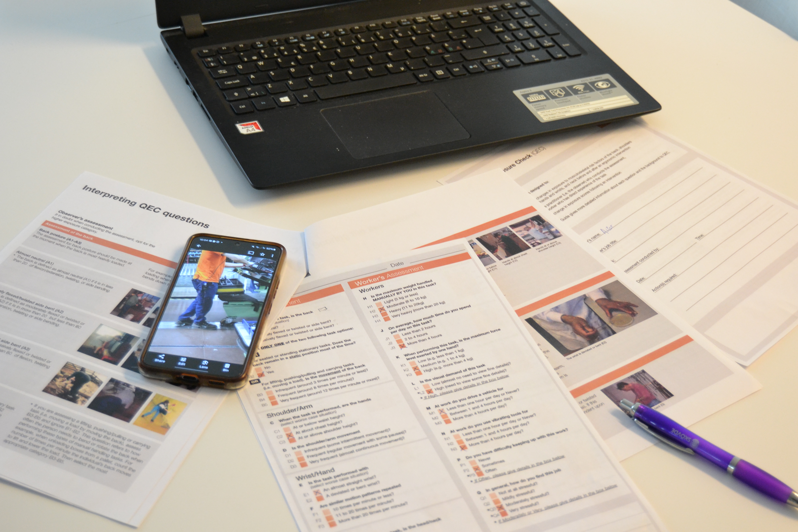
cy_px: 266
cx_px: 399
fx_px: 1263
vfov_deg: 23.8
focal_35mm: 57
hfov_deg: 35.1
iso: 1250
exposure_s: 1/60
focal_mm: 38
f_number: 4.8
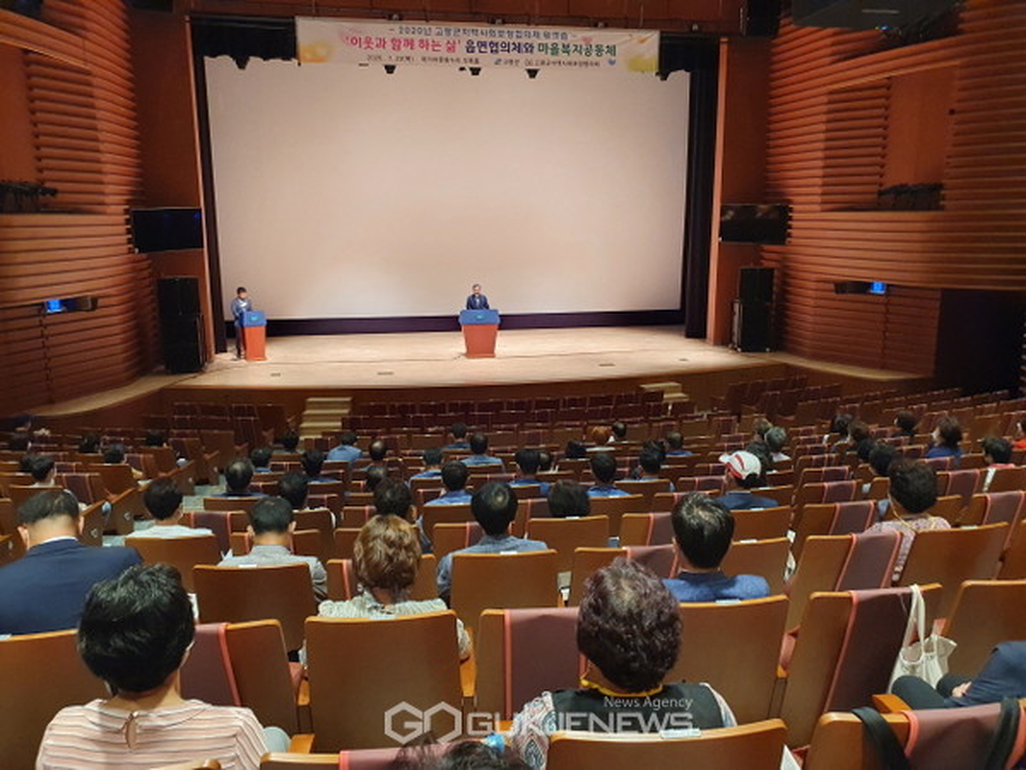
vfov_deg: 53.1
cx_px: 513
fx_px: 771
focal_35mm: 26
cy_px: 385
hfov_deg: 67.3
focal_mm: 4.32
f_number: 2.4
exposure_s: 1/40
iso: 400
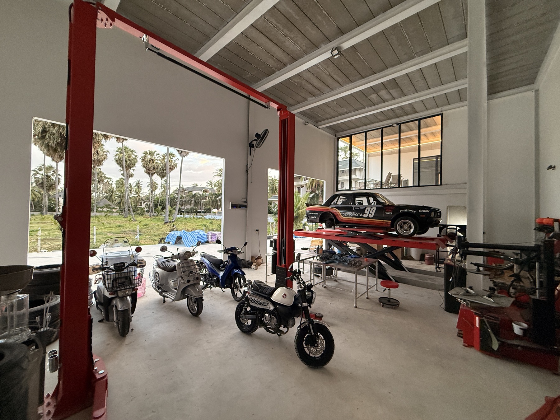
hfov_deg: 102.1
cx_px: 280
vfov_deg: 85.7
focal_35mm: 14
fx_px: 226
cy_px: 210
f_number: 2.2
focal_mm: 2.22
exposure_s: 1/100
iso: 320
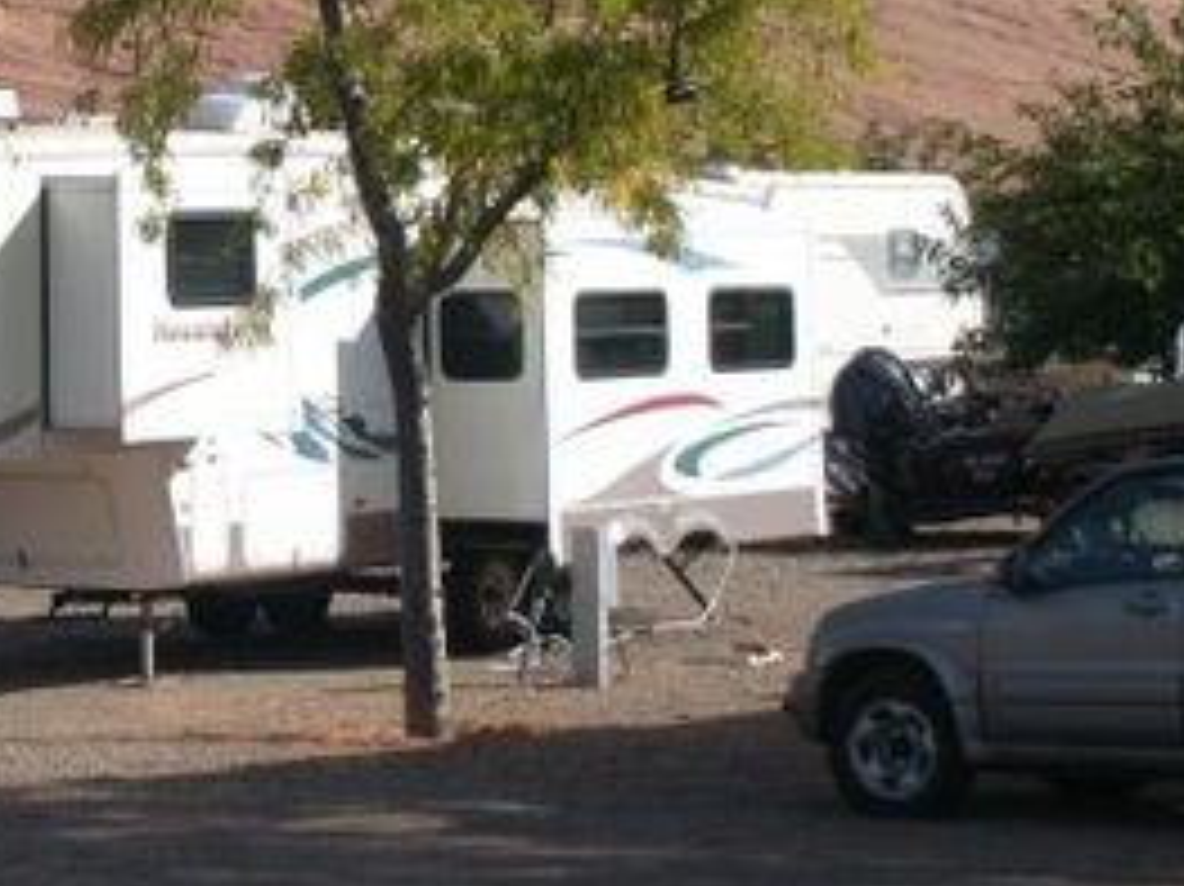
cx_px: 16
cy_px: 27
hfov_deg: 13.4
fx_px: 4991
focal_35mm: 146
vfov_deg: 10.1
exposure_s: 1/180
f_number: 9.8
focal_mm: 12
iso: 80
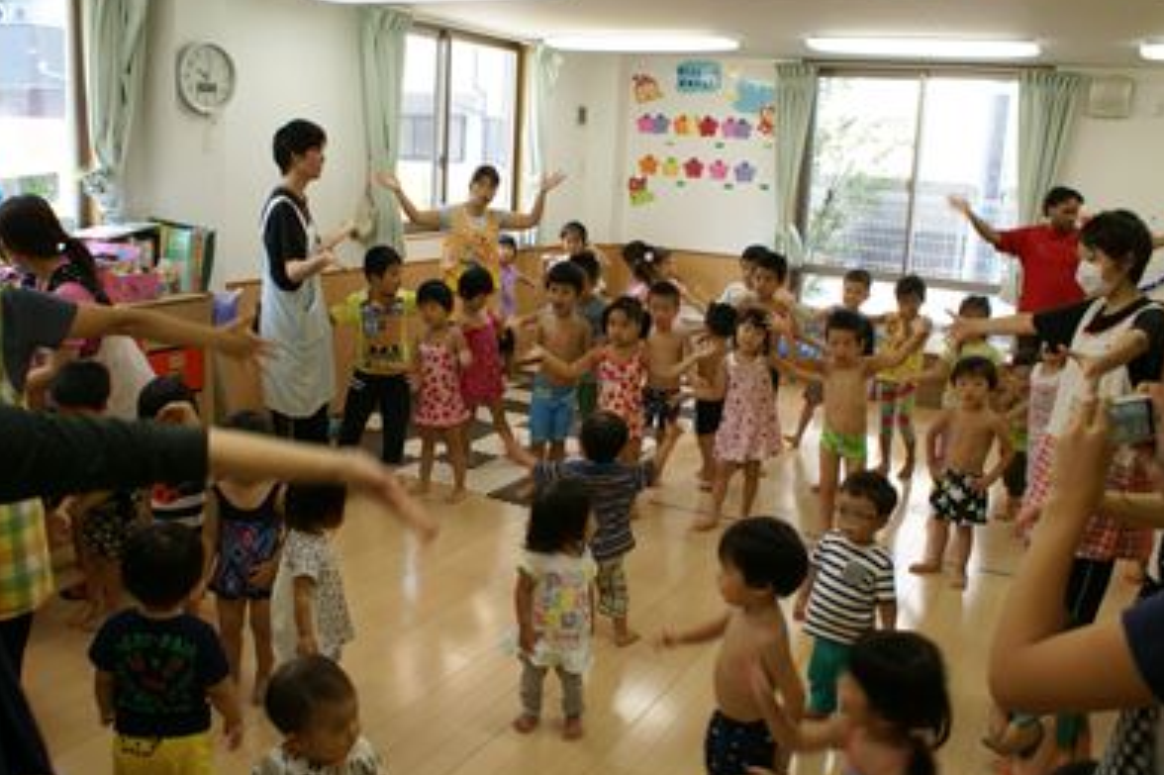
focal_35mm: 31
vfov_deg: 42.3
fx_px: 1002
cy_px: 356
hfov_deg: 60.3
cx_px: 585
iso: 100
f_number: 4.5
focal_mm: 18
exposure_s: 1/40
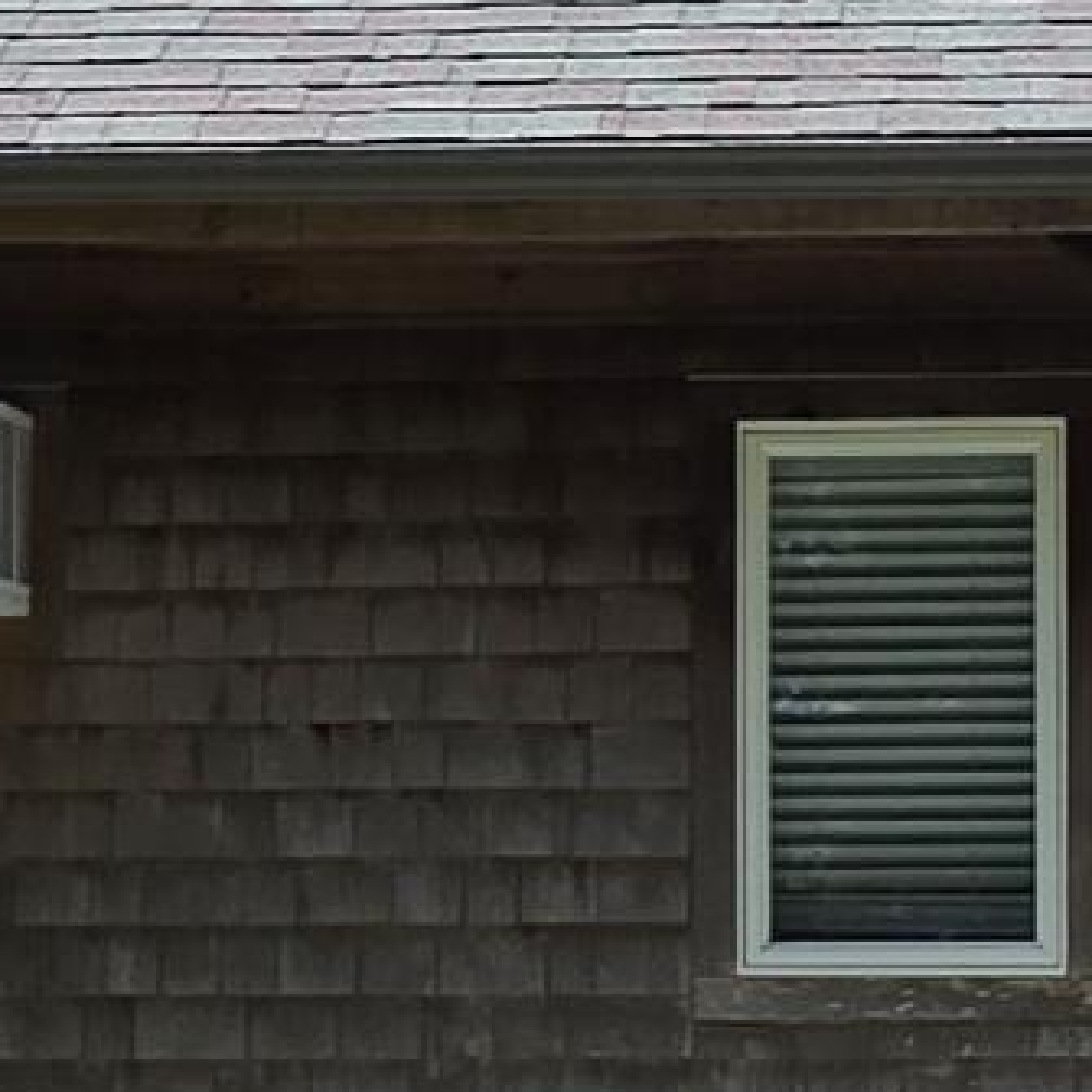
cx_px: 874
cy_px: 997
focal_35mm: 103
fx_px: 3676
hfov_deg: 16.8
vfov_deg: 16.7
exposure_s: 1/1476
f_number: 2.2
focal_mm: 2.2
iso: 50
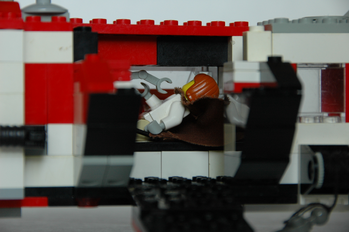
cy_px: 116
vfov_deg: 4.6
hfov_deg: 6.9
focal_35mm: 300
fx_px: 2906
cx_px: 174
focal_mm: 200
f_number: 7.1
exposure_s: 1/20
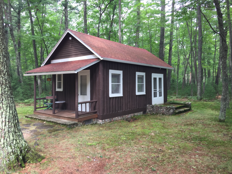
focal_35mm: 29
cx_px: 116
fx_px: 194
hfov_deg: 61.7
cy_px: 87
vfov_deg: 48.2
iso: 32
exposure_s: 1/60
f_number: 2.2
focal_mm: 4.15
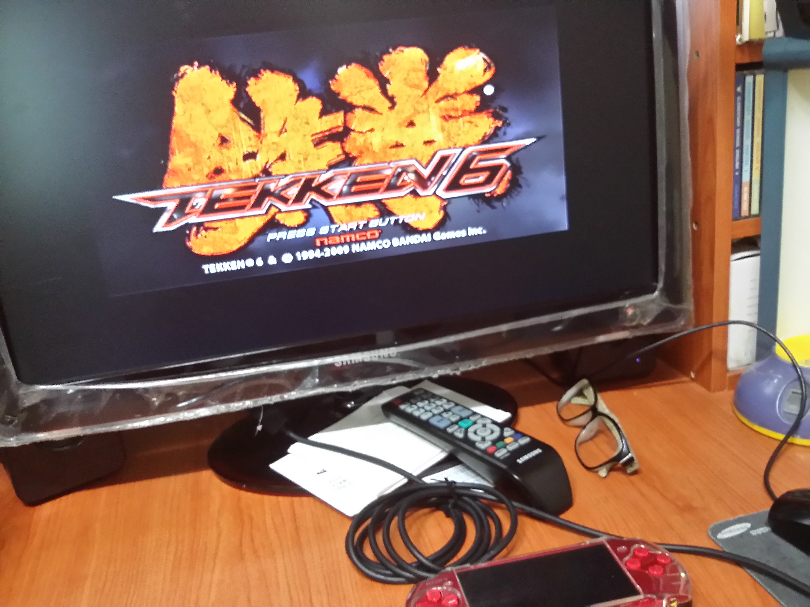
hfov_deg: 56.8
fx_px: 749
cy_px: 304
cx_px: 405
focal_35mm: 32
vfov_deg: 44.2
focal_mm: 3.4
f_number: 2.4
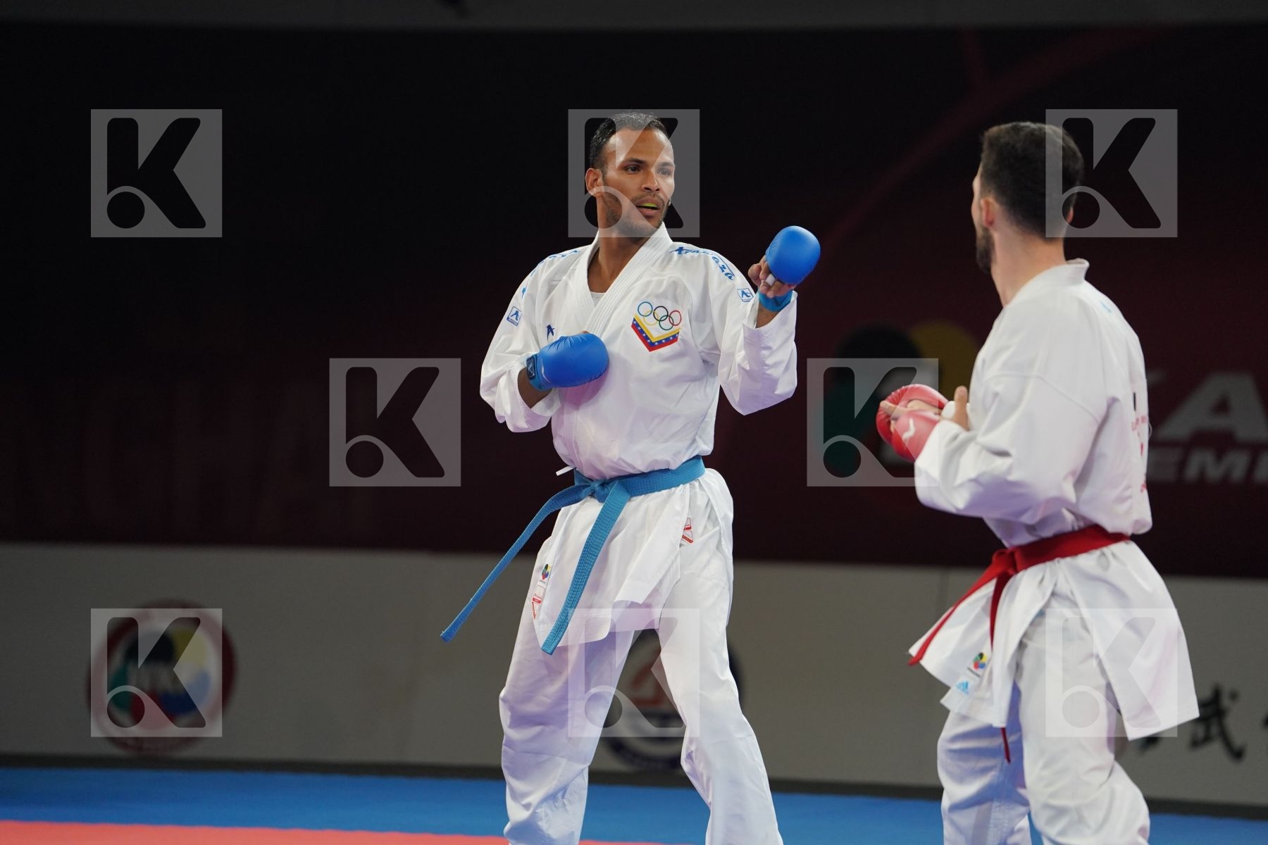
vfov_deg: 6.9
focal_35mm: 200
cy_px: 422
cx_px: 634
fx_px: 7044
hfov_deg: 10.3
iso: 2000
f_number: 2.8
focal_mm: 200
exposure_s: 1/1000
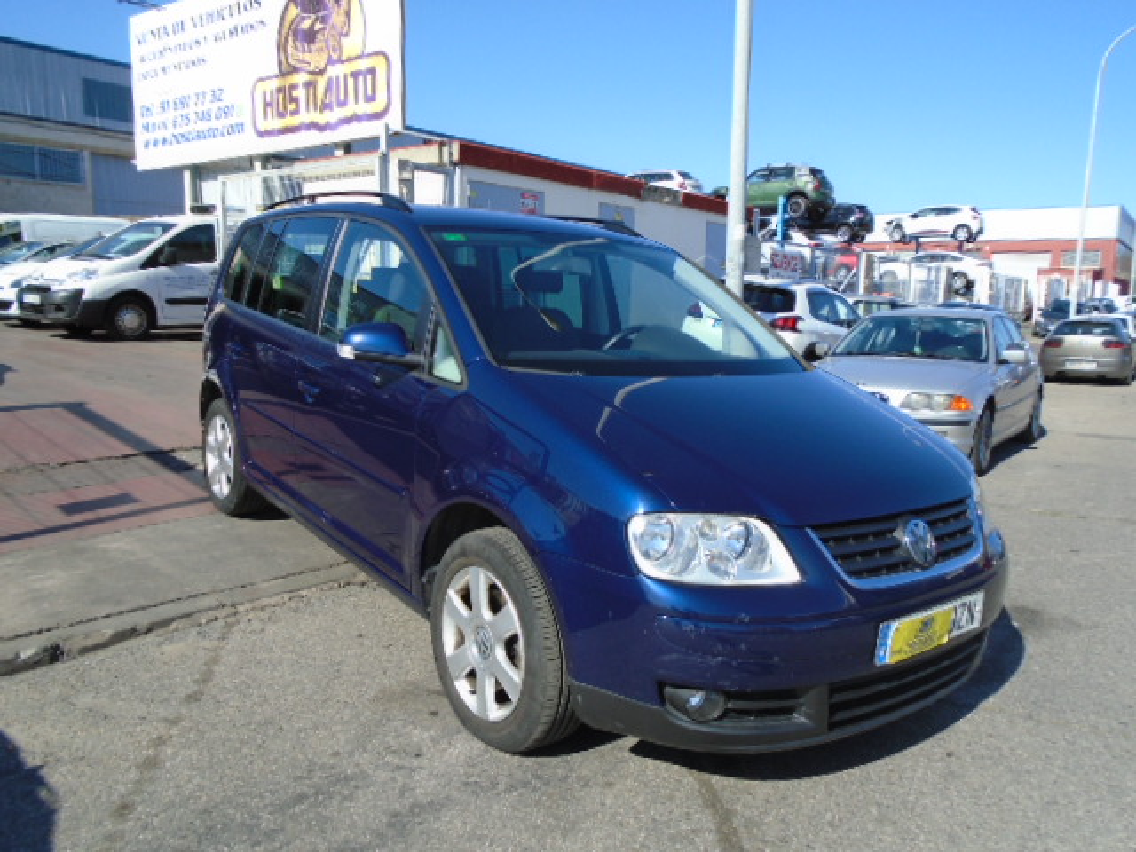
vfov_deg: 53.1
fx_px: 853
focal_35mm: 26
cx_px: 568
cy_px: 426
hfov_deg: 67.3
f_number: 3.2
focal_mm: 4.6
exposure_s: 1/800
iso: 100
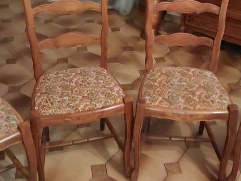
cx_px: 124
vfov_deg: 24.6
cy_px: 47
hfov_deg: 32.7
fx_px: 411
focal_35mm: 59
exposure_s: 1/17
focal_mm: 4.6
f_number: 1.8
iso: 1250
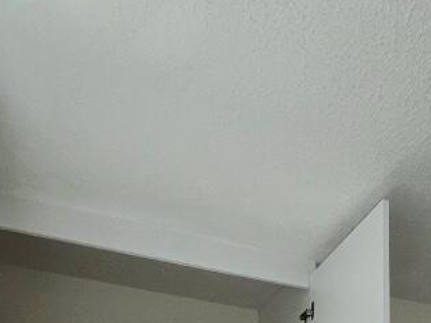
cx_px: 317
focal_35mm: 42
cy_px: 510
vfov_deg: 24.6
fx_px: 523
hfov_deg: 43.5
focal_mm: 1.57
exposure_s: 1/99
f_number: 1.8
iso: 64
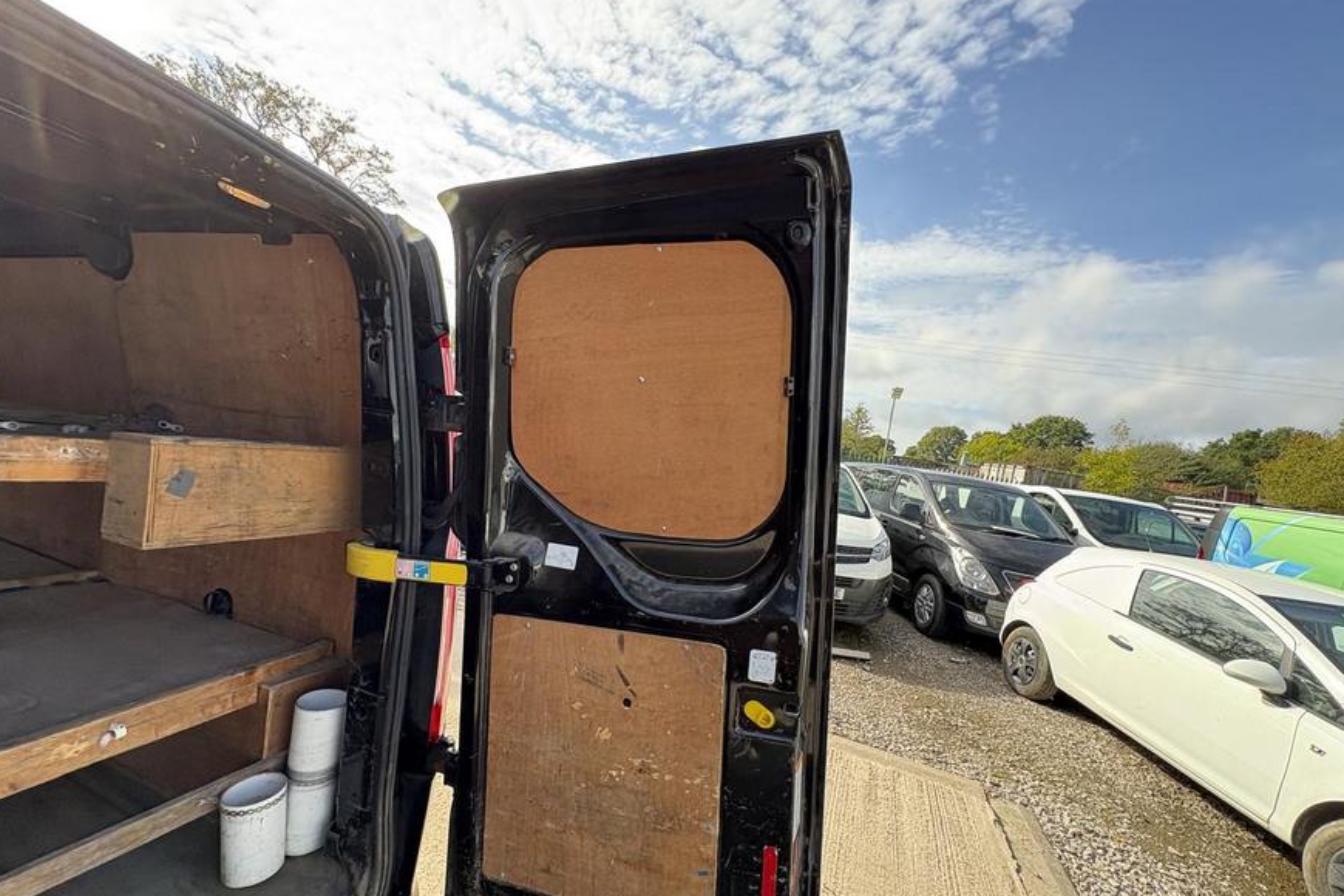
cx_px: 674
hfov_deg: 100.4
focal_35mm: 15
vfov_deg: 77.2
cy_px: 474
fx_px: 560
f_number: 2.2
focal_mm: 2.22
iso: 50
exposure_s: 1/262
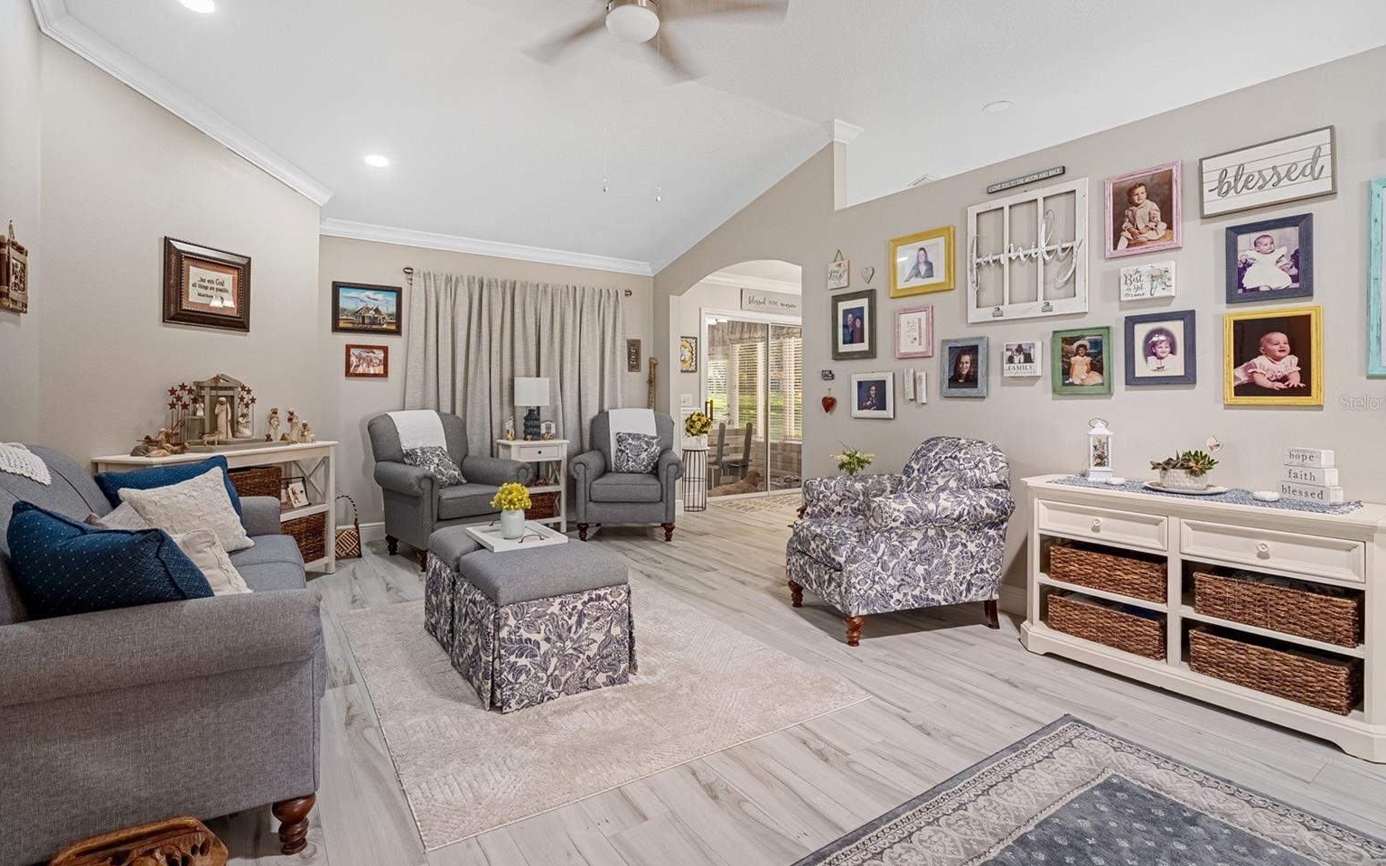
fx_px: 642
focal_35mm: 17
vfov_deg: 67.9
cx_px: 698
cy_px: 402
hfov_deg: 94.4
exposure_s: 1/200
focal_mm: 16
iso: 400
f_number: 8
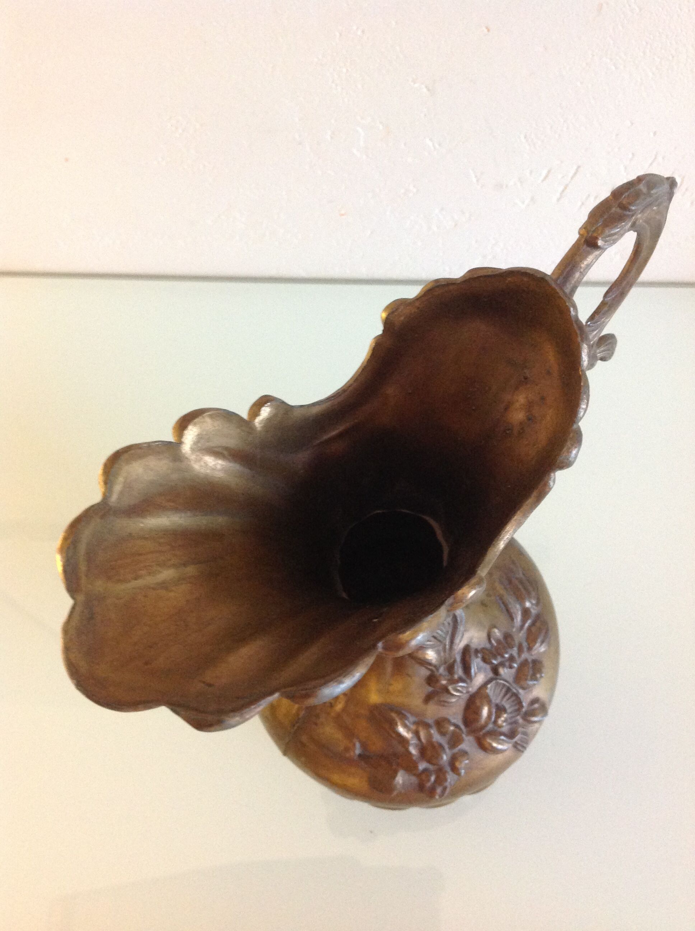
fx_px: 939
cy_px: 466
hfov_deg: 40.6
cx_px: 348
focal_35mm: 35
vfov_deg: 52.7
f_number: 2.4
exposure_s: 1/17
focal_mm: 4.28
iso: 320
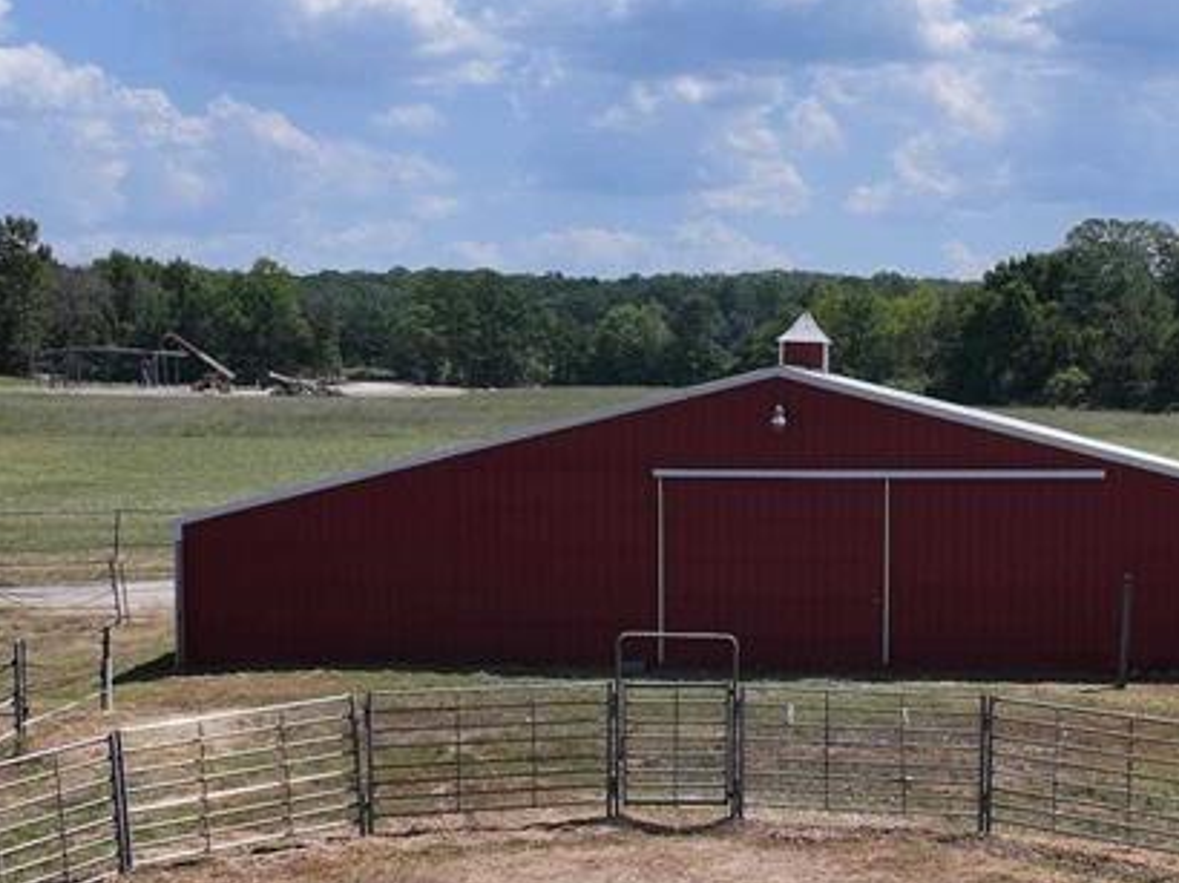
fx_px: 2042
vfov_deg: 24.2
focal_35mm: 60
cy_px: 608
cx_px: 779
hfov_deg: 32.0
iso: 130
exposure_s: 1/3200
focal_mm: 12.29
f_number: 2.8
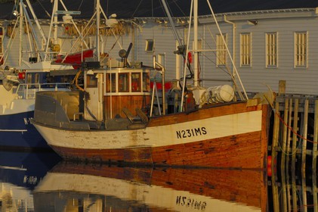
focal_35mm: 300
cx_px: 159
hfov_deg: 6.9
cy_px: 106
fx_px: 2648
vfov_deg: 4.6
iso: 100
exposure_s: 1/60
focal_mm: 200
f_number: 15
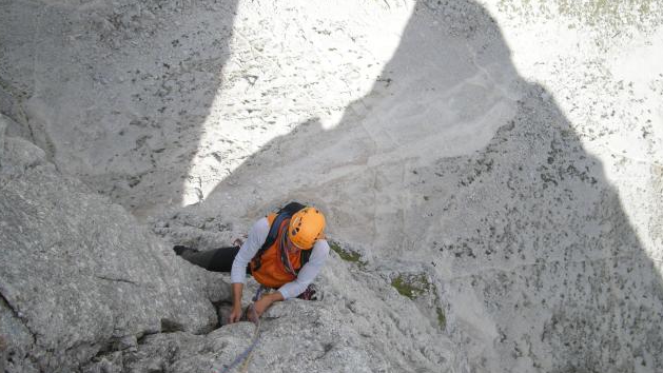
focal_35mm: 41
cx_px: 332
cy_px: 182
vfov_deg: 29.0
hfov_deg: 49.4
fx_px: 721
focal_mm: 7.9
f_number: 2.8
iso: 64
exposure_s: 1/641
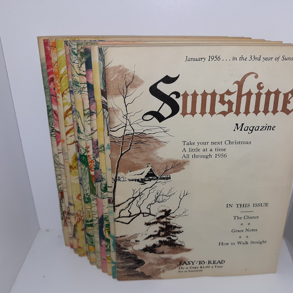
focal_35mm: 34
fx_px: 326
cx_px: 157
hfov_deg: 48.4
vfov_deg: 48.4
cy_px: 150
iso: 40
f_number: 1.7
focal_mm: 3.7
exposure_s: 1/253
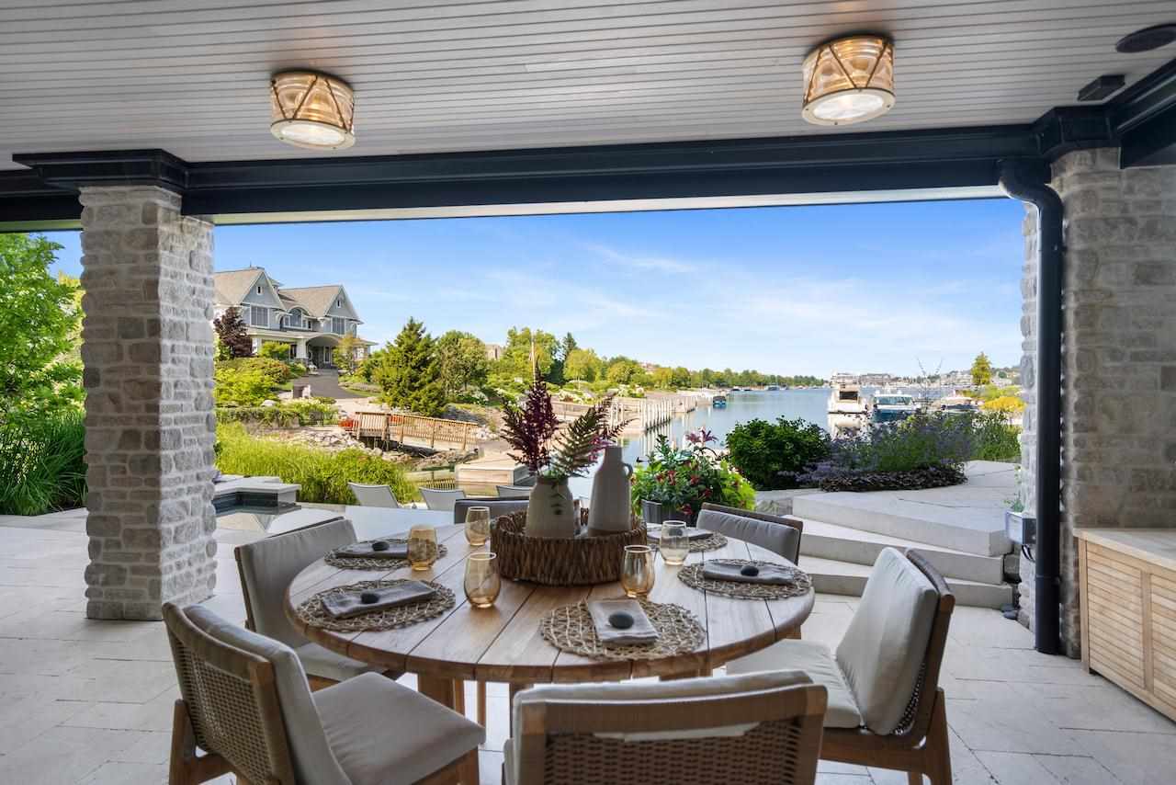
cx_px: 588
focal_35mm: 20
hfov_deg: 84.0
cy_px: 392
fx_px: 653
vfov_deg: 62.0
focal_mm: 20
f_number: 4
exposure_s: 1/30
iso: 125
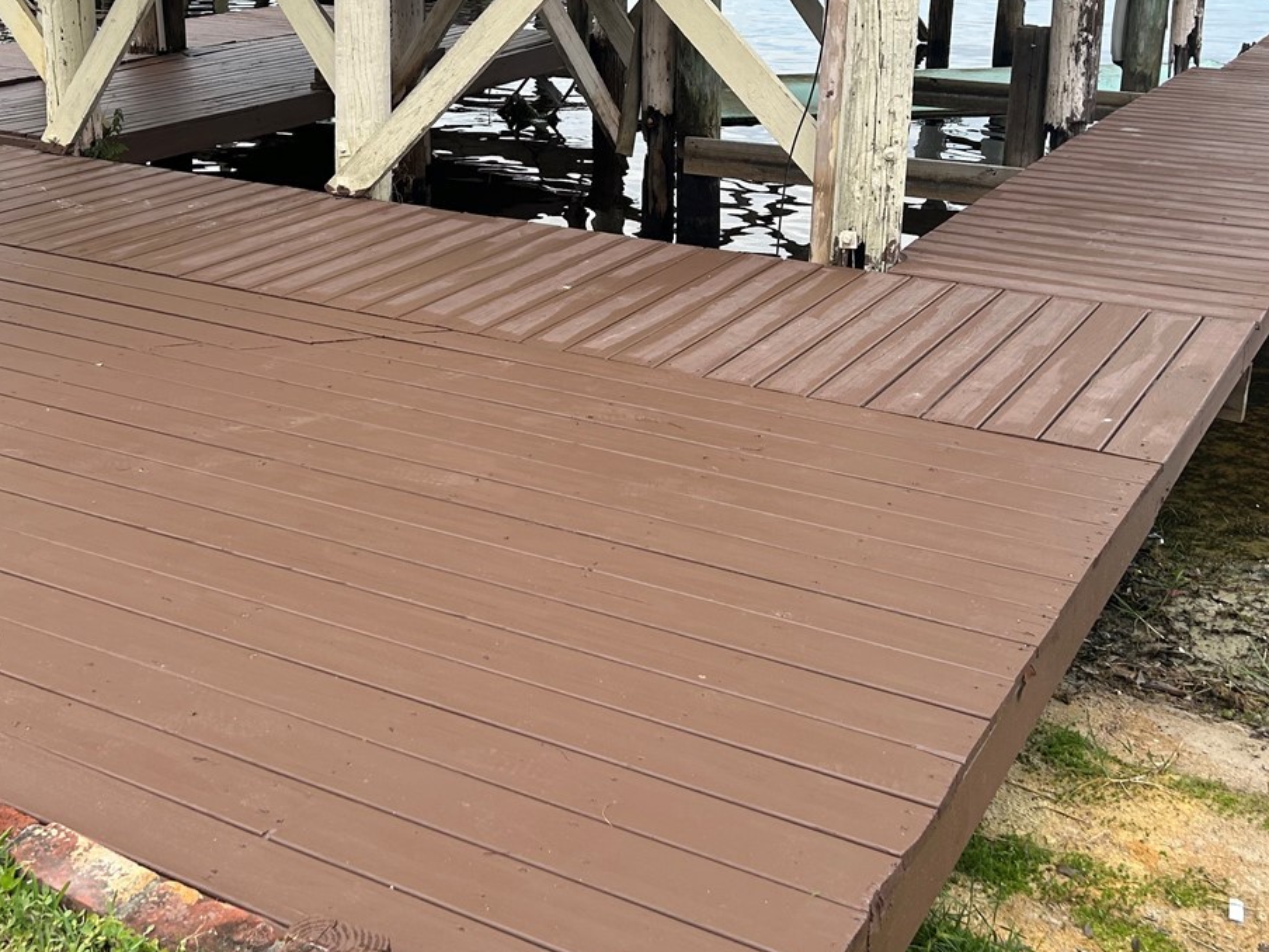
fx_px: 1686
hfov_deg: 41.1
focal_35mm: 46
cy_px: 233
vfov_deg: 31.0
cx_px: 512
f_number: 1.5
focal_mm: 5.7
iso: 50
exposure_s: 1/1511
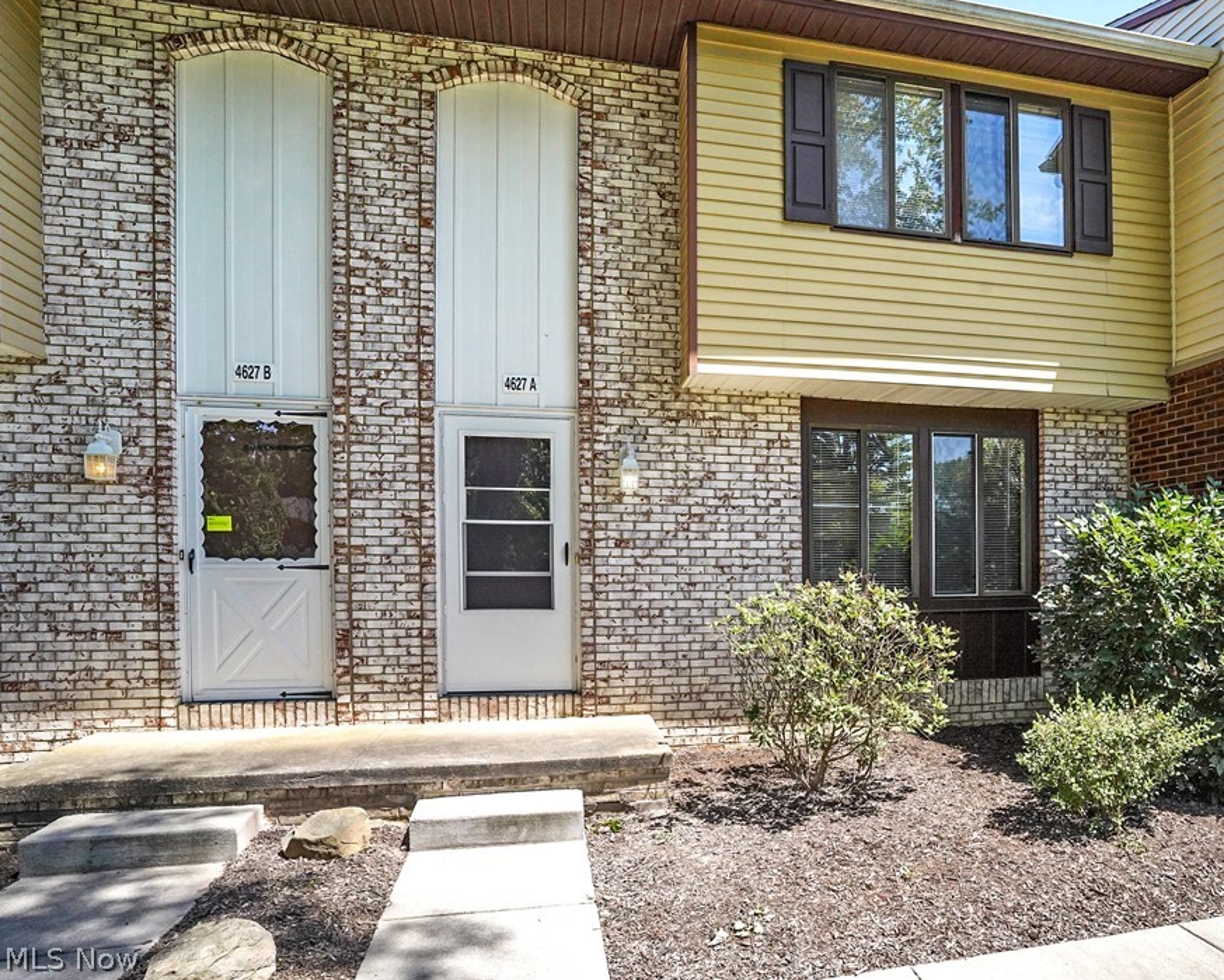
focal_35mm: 21
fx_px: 761
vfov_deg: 65.5
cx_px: 759
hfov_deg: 76.3
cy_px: 475
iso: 2500
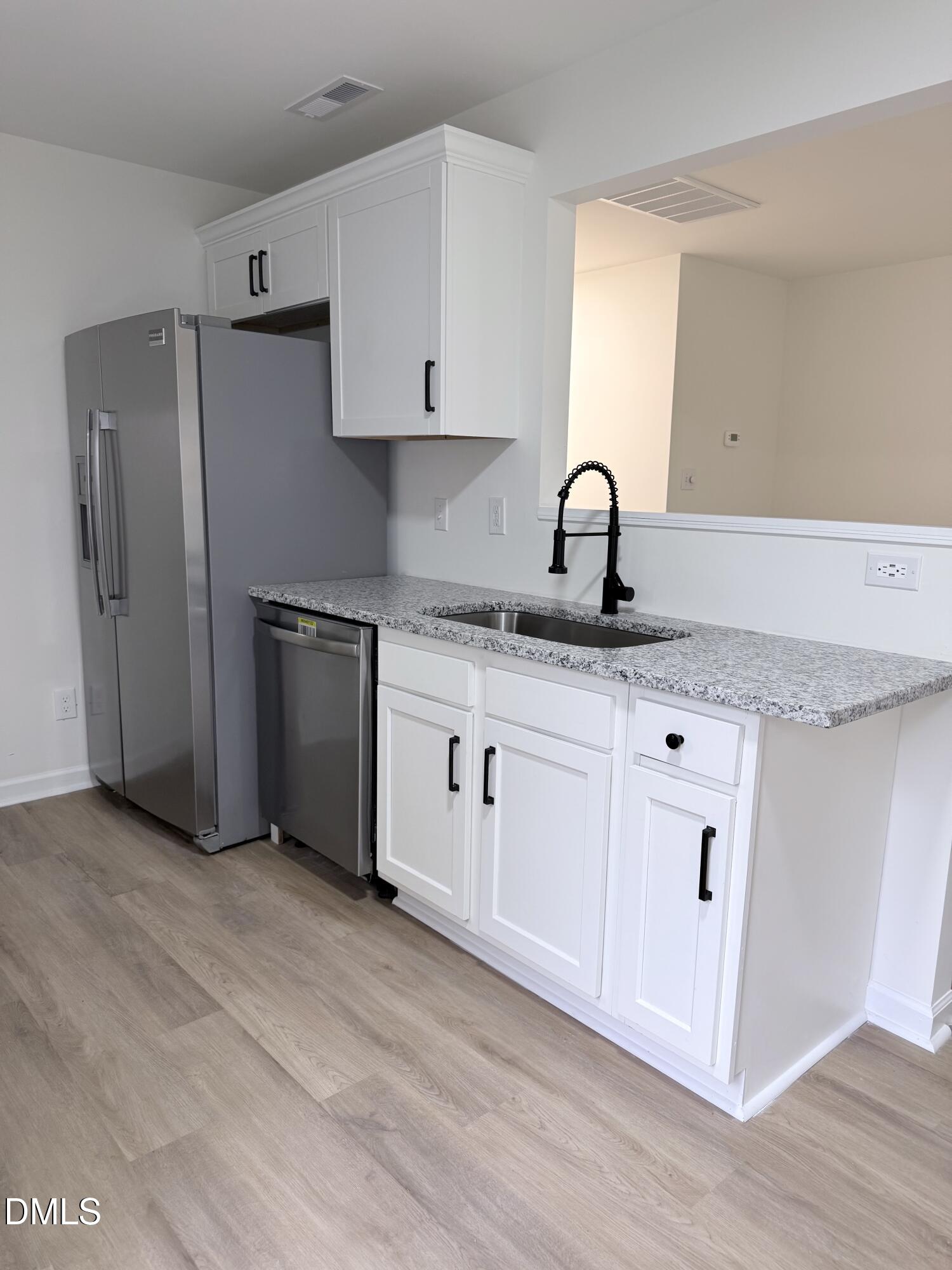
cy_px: 635
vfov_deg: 71.6
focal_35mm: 24
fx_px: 880
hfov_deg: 56.8
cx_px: 476
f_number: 1.78
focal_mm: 6.76
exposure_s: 1/60
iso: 100
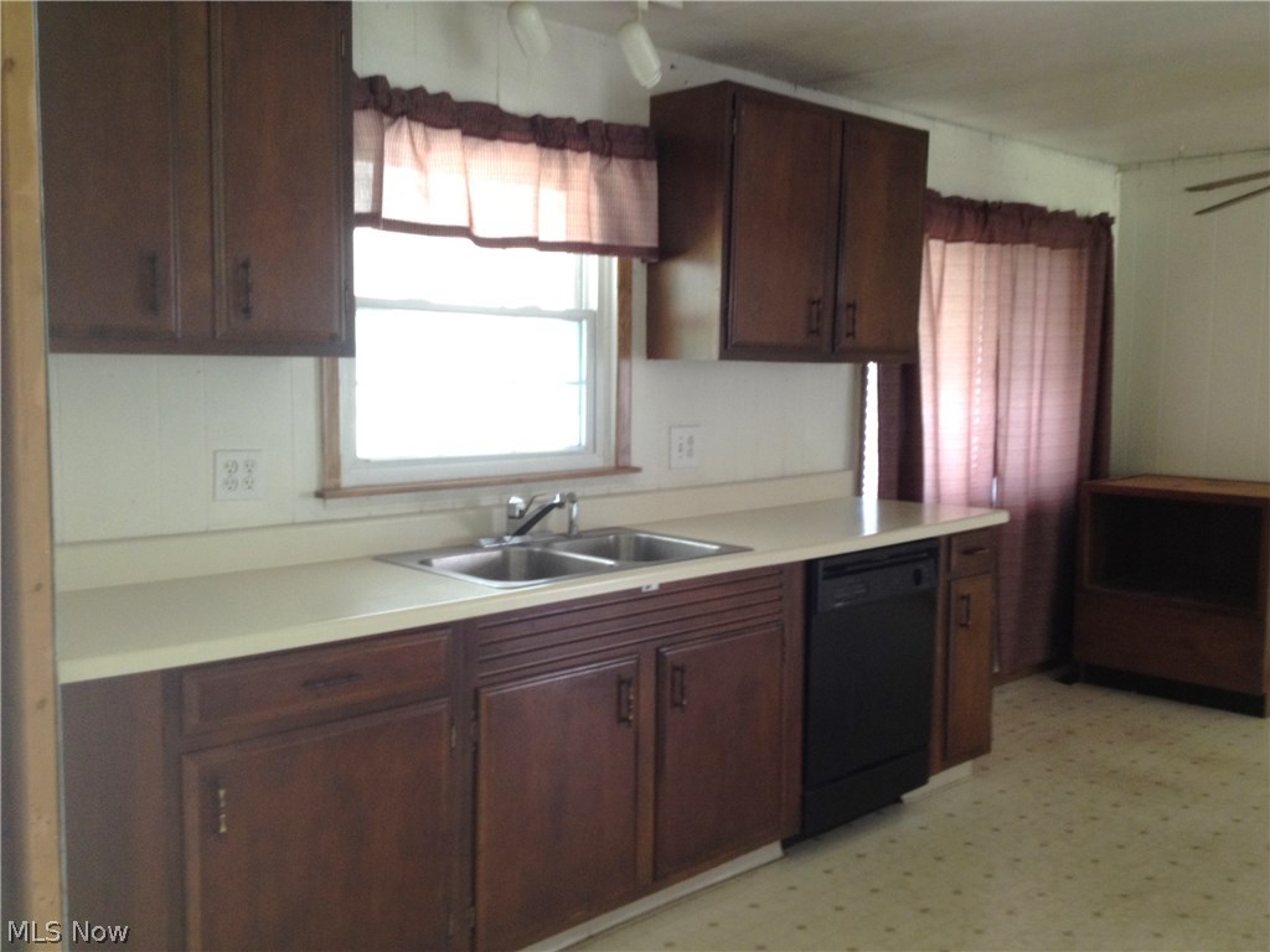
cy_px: 476
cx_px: 635
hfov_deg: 52.6
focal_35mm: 35
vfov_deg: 40.7
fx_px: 1284
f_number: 2.4
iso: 100
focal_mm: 4.28
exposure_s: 1/20
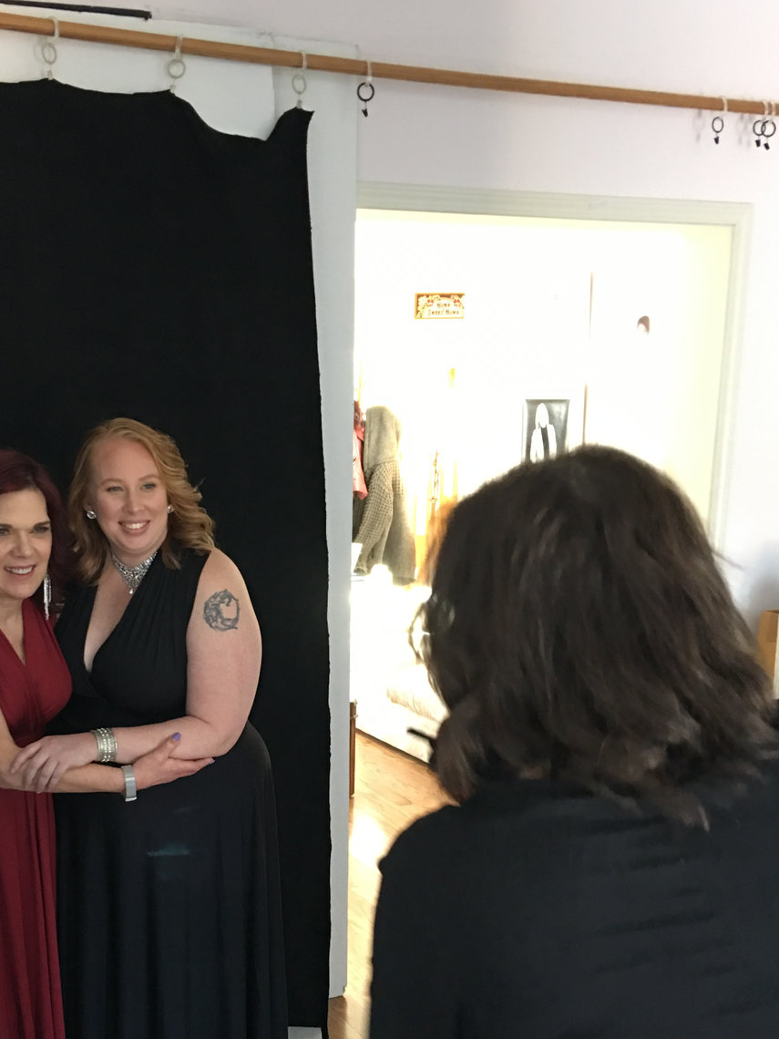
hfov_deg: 32.6
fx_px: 1320
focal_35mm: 44
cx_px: 263
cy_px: 746
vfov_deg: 42.0
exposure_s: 1/4
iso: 50
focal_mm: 4.15
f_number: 2.2
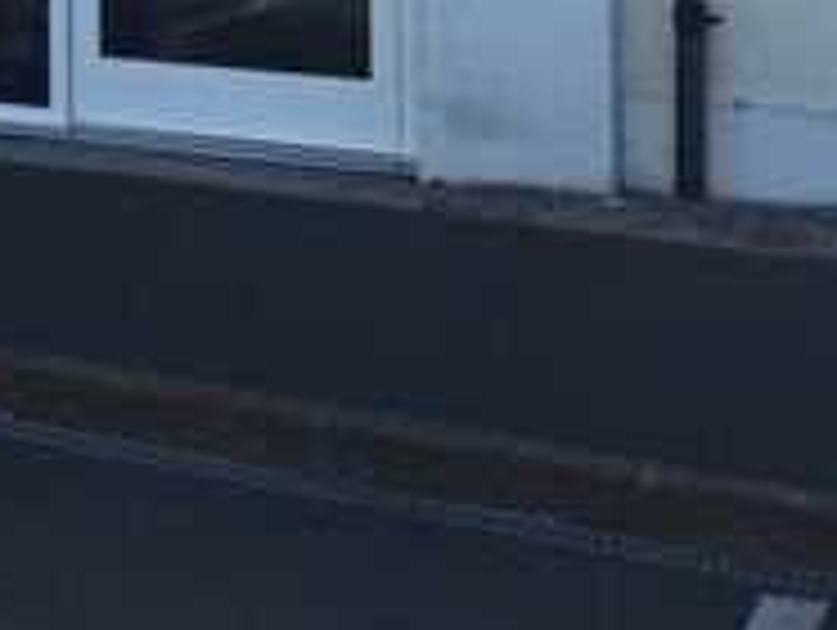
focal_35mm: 109
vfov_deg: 12.6
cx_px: -644
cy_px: -443
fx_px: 2639
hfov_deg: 15.6
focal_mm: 4.15
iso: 32
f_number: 2.2
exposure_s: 1/760
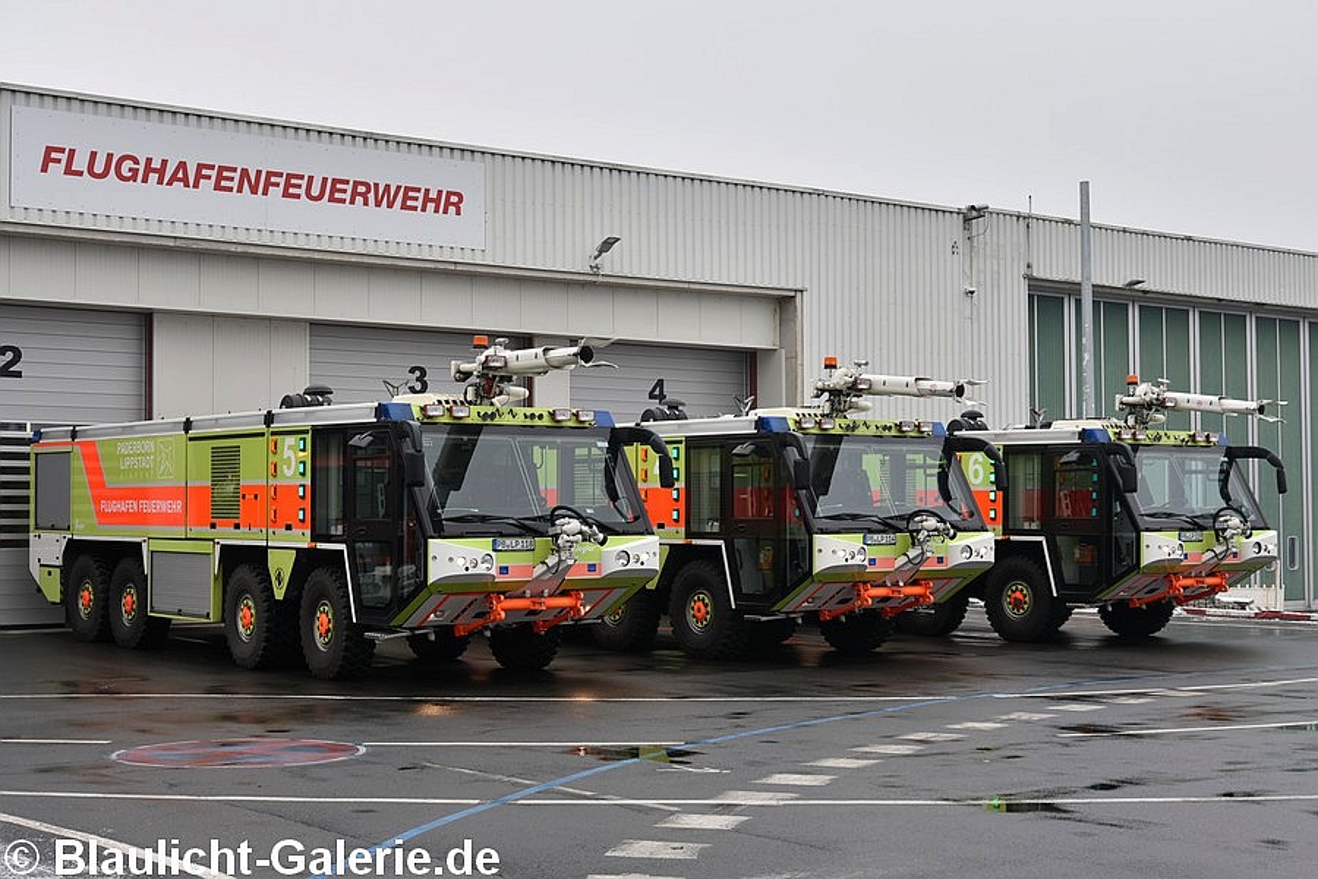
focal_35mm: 46
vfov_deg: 29.2
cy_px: 440
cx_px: 659
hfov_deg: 42.7
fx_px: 1684
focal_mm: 46
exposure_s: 1/250
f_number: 8
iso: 400
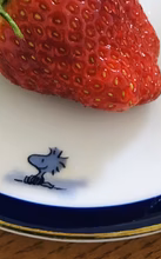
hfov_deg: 23.9
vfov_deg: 36.4
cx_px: 63
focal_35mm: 54
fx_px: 380
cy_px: 57
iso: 50
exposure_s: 1/15
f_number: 1.8
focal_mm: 3.99
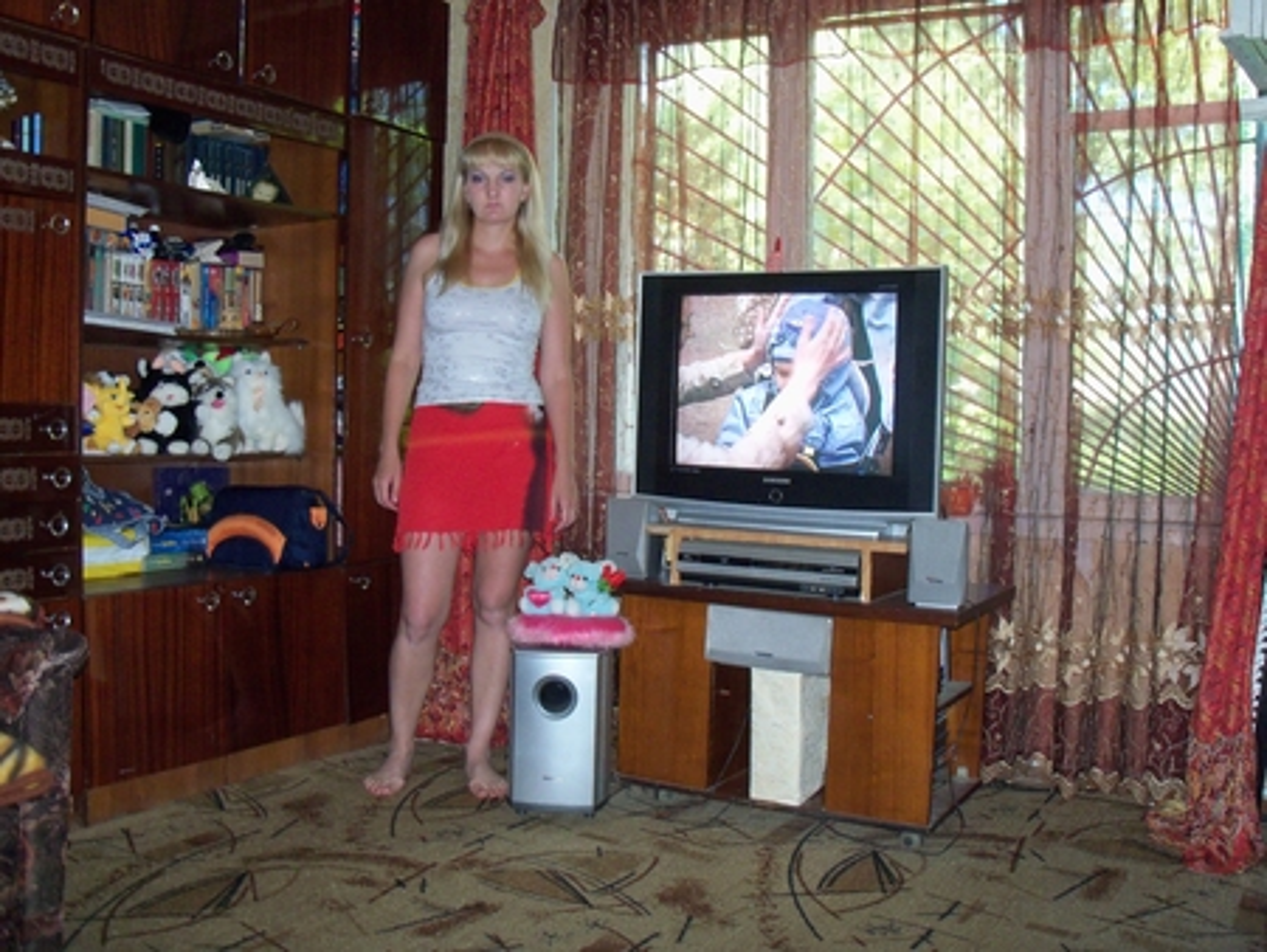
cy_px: 476
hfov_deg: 52.6
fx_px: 1282
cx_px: 634
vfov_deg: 40.7
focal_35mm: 35
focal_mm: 6.3
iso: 200
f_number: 3
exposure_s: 1/30
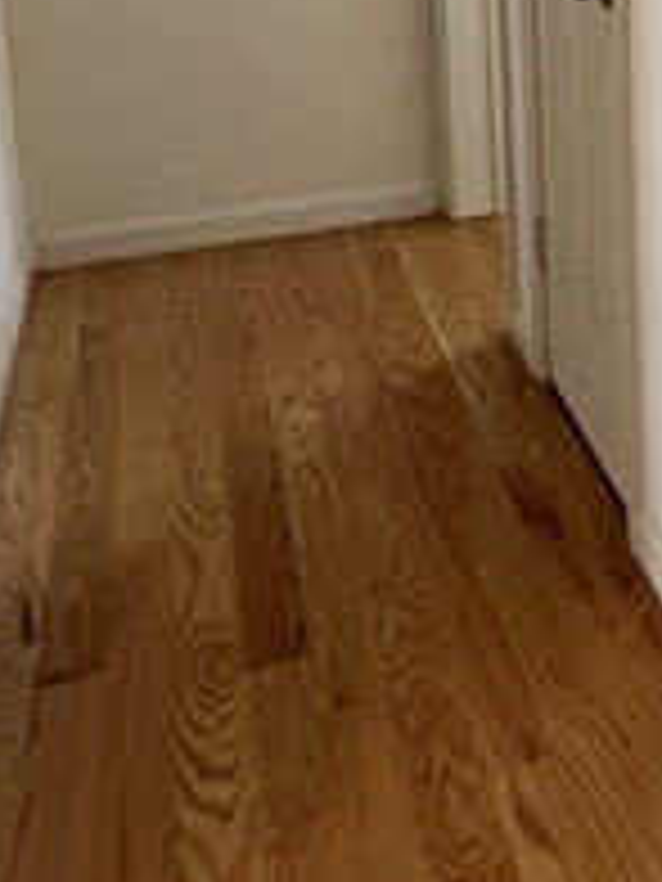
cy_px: -36
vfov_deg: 33.7
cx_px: 1027
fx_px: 1300
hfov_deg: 22.6
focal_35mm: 51
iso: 100
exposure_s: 1/120
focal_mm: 1.57
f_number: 1.8
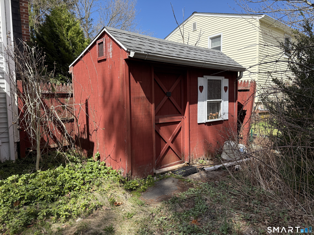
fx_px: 218
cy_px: 118
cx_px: 157
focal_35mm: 24
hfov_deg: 71.6
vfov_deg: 56.8
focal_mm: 6.76
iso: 100
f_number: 1.78
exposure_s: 1/3279
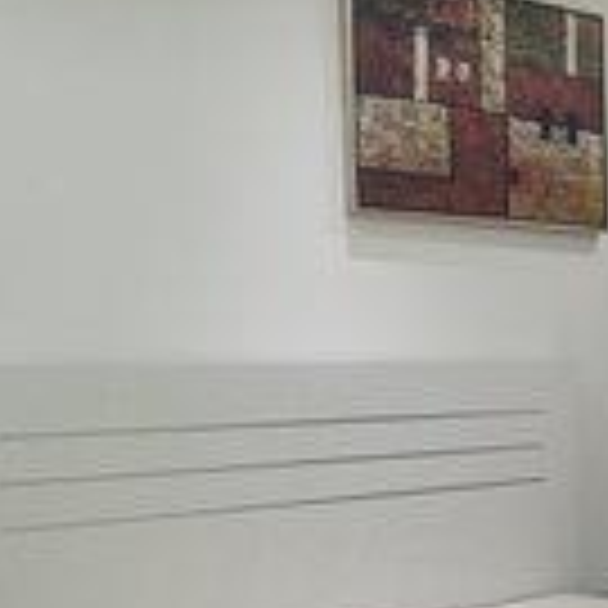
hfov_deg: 21.9
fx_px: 1490
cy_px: 507
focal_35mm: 75
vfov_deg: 22.7
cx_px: 660
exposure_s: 1/50
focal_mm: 4.7
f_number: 1.7
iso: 539
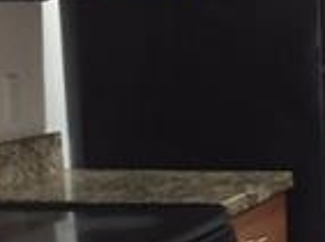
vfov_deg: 11.1
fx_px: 1236
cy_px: 230
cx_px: 459
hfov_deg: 14.2
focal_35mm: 132
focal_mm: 4.15
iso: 100
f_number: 2.2
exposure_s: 1/30
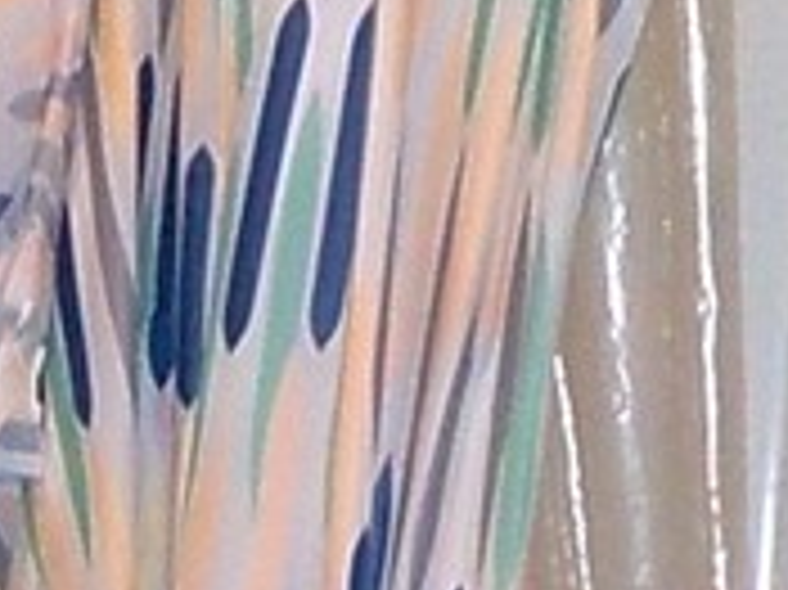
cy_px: 1315
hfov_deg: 10.3
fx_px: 4004
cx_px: -851
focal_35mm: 176
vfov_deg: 7.9
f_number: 3.3
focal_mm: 4.1
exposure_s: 1/30
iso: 200
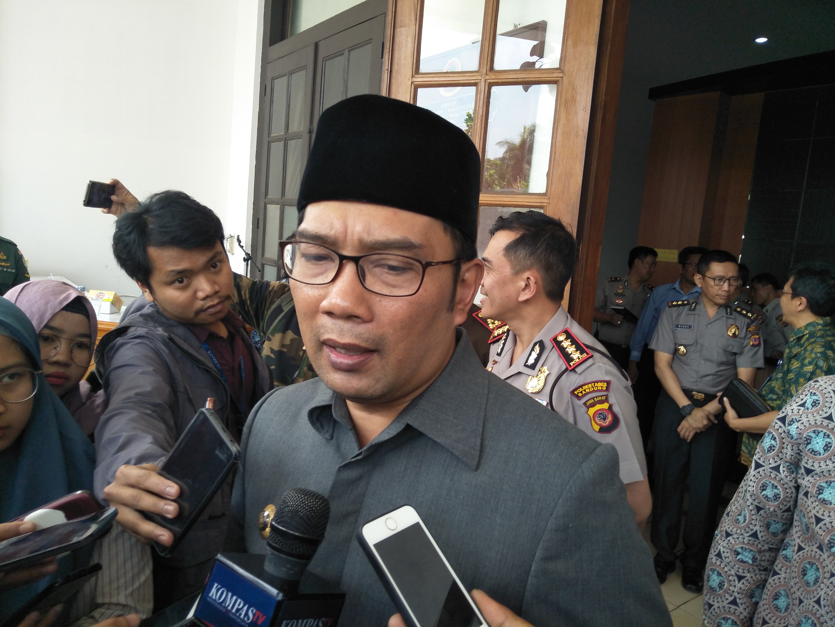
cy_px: 314
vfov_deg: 66.0
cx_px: 418
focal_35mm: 20
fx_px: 482
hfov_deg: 81.7
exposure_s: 1/100
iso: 53
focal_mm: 3.46
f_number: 2.2
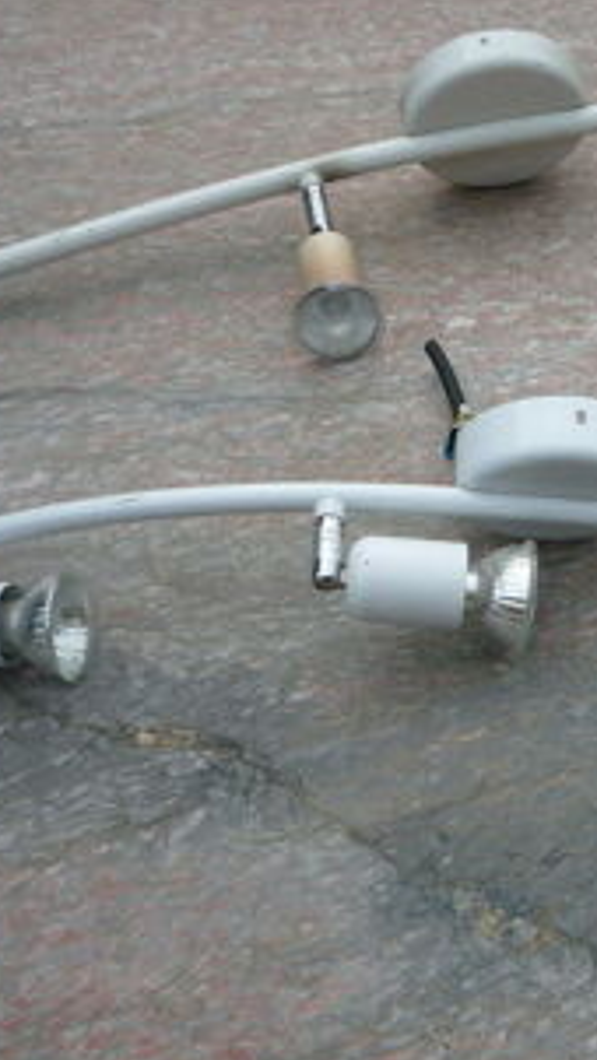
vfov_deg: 39.8
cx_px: 565
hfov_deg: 22.4
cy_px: 502
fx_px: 1463
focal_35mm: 52
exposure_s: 1/400
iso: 100
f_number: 4
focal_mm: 5.2
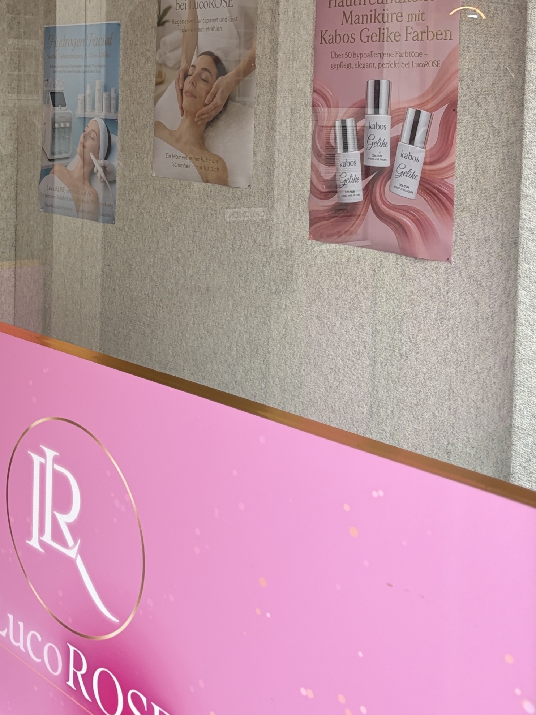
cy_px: 156
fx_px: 1094
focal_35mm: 53
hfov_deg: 27.1
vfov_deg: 35.2
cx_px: 129
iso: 125
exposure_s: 1/91
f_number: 1.6
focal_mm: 5.96
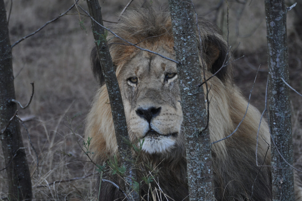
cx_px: 151
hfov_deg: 5.5
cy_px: 100
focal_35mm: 375
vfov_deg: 3.7
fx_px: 3142
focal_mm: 250
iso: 800
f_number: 5.6
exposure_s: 1/250
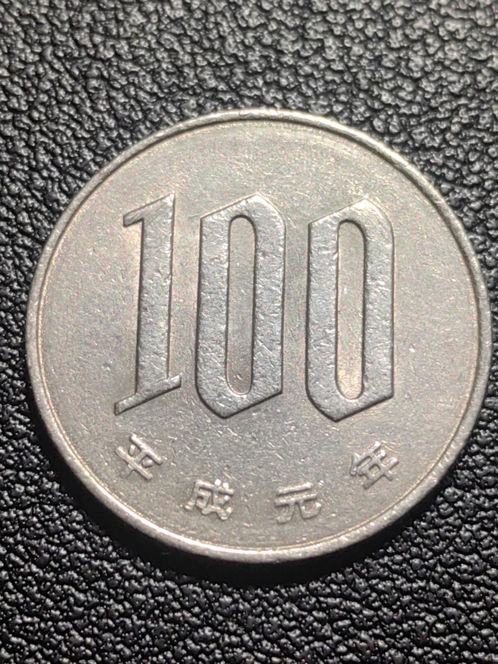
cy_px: 348
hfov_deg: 17.8
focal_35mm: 83
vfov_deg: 23.6
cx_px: 240
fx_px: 1592
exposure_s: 1/100
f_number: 2
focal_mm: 5.75
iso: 80
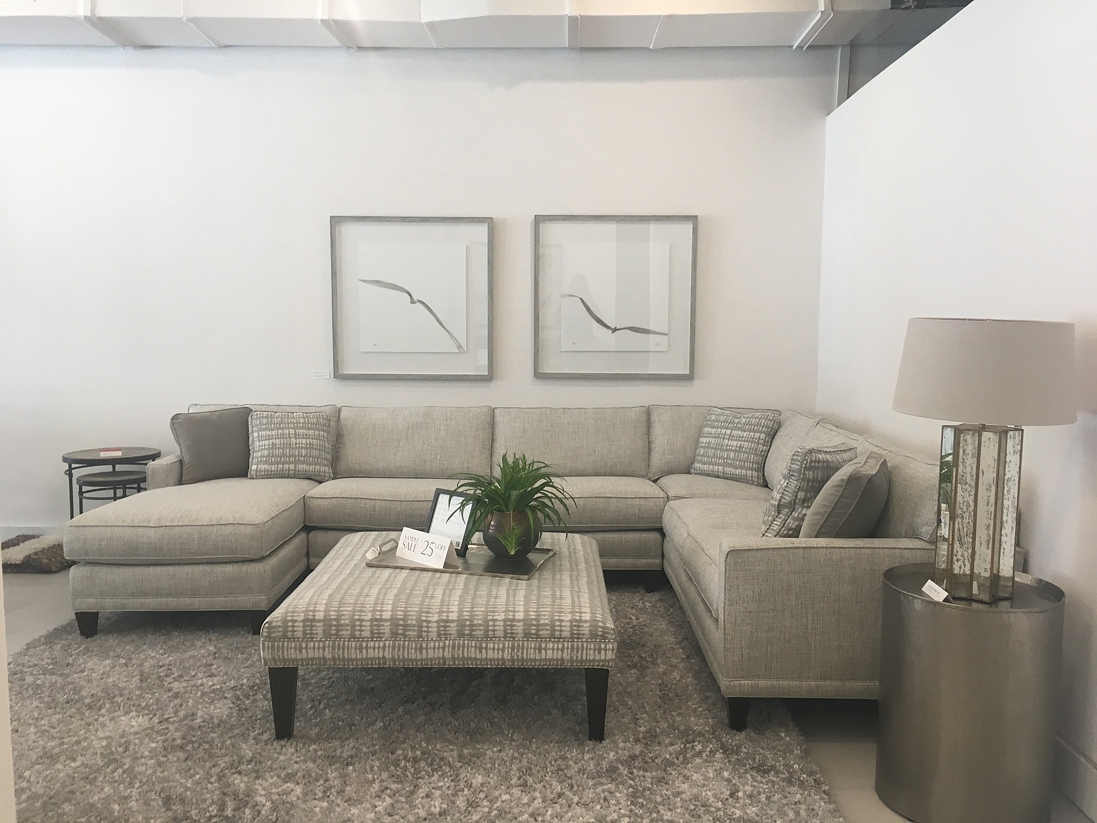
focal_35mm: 29
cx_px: 548
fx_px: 919
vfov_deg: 48.2
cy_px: 412
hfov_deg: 61.7
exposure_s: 1/30
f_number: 2.2
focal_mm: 4.15
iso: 64
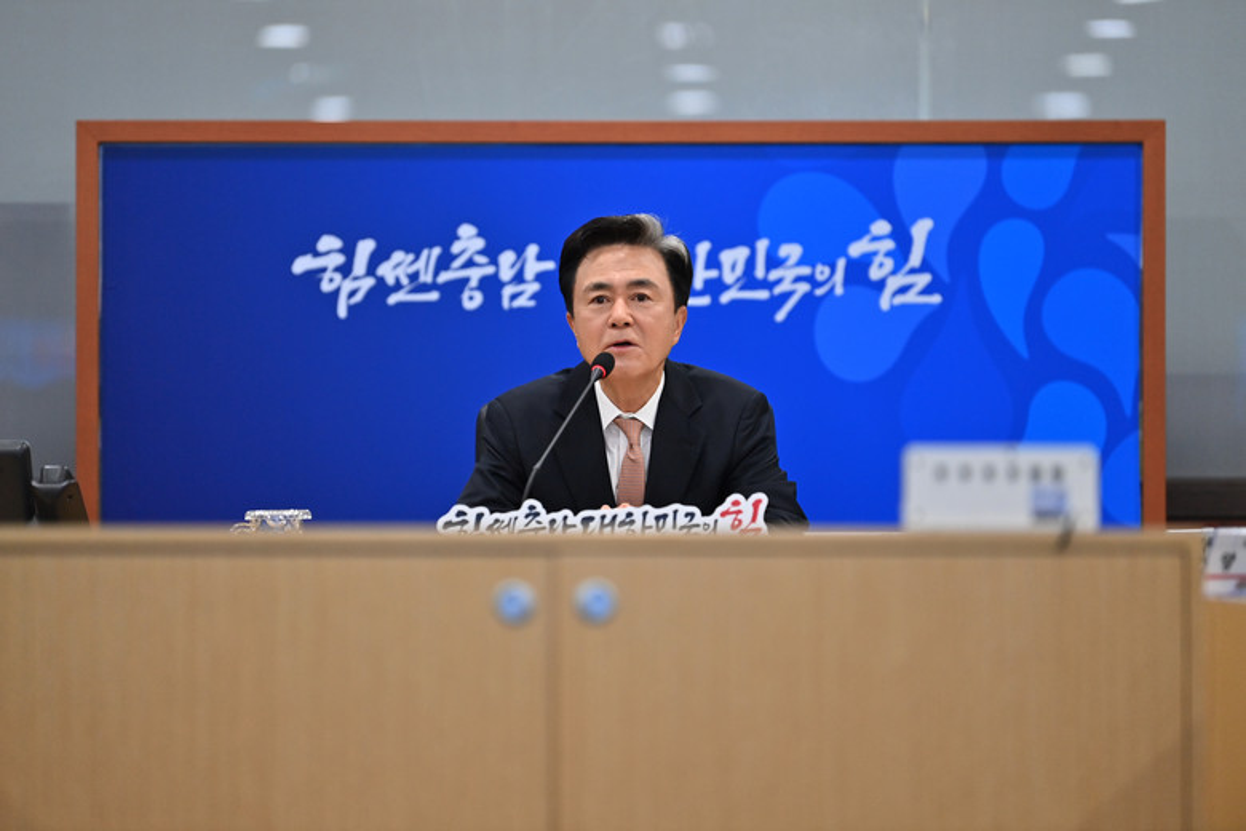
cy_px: 416
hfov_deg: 10.3
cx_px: 623
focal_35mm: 200
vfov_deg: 6.9
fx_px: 6922
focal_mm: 200
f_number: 2.8
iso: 1250
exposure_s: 1/250
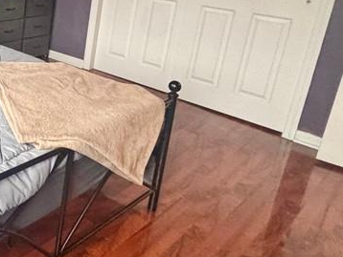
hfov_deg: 37.0
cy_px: 37
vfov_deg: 34.4
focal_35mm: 40
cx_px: -57
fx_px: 397
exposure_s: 1/60
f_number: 2.2
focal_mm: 2.22
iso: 640
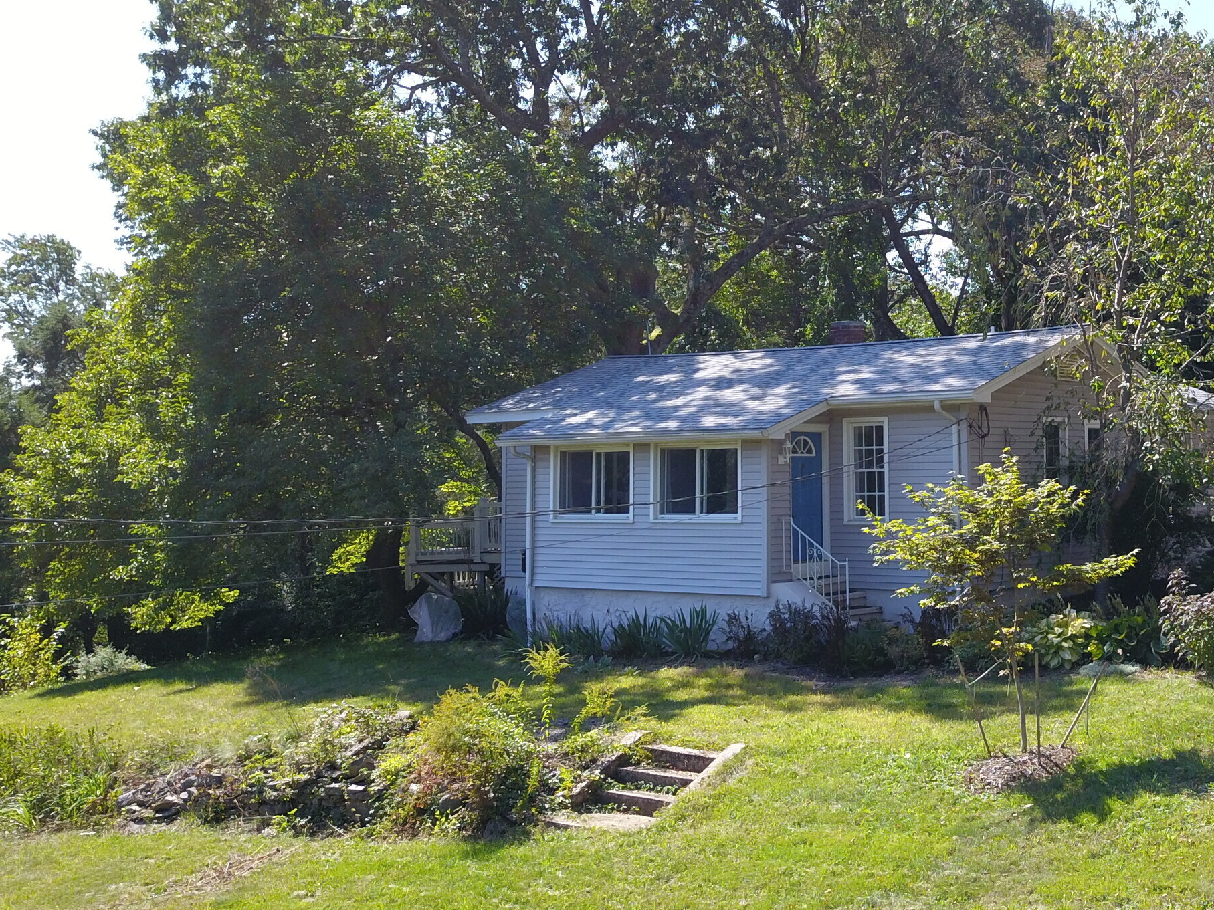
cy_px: 392
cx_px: 896
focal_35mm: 44
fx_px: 1543
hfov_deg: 41.8
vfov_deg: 32.8
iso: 100
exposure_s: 1/464
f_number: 2.2
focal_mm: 4.7
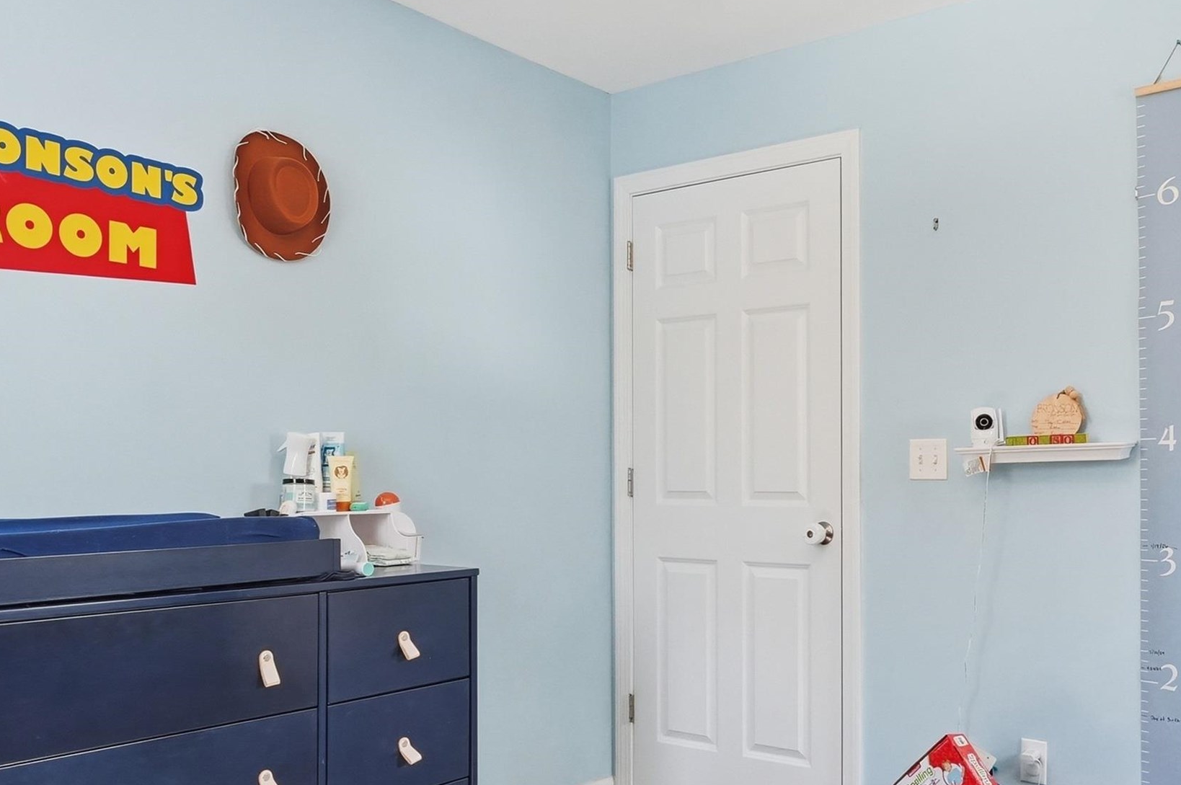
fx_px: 1014
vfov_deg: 42.2
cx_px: 769
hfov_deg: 59.3
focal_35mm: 31
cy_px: 461
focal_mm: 11
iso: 800
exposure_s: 1/250
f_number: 7.1
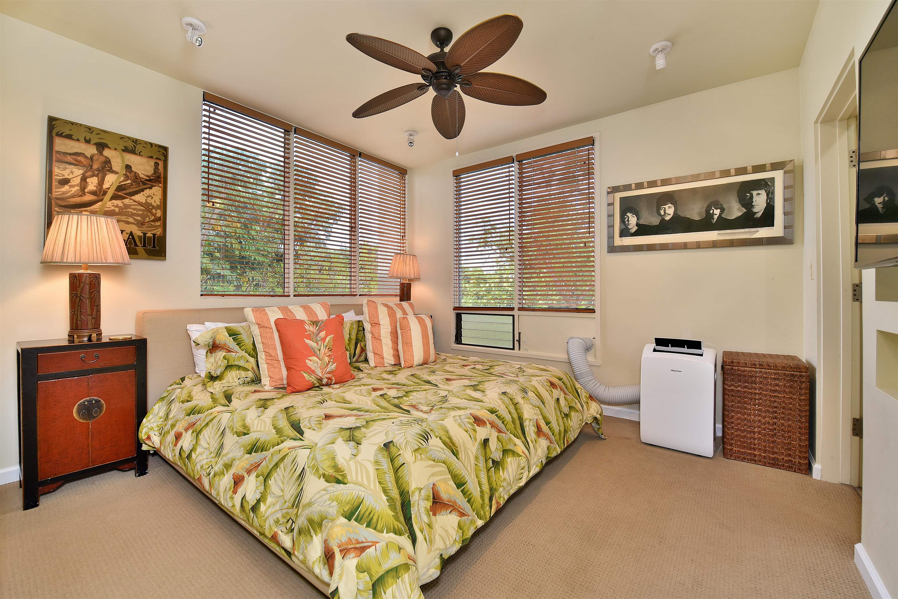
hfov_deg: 104.2
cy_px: 300
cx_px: 449
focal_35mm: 14
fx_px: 349
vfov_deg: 81.2
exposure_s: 1/60
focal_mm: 14
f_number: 16
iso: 640
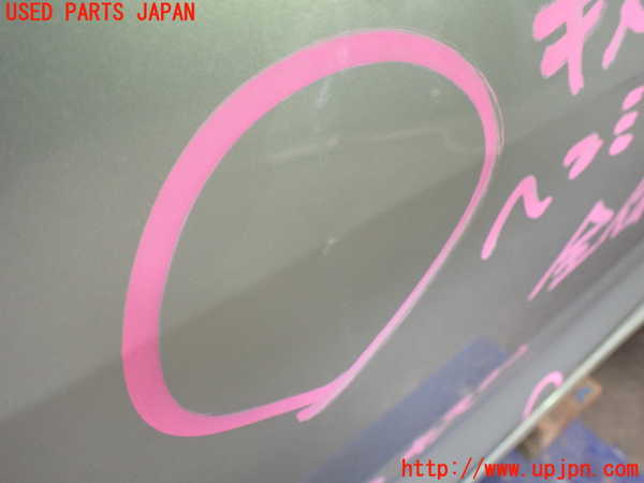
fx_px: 558
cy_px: 242
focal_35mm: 30
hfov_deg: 60.0
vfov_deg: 46.8
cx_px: 322
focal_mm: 5.4
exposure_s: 1/100
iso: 800
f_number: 2.3
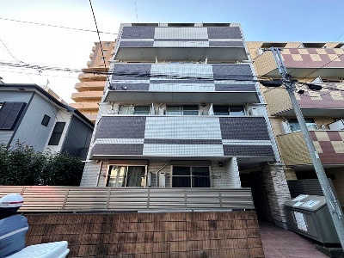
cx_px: 172
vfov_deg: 85.7
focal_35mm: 14
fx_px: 139
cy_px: 129
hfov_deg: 102.1
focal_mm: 2.22
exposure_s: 1/184
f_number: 2.2
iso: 40
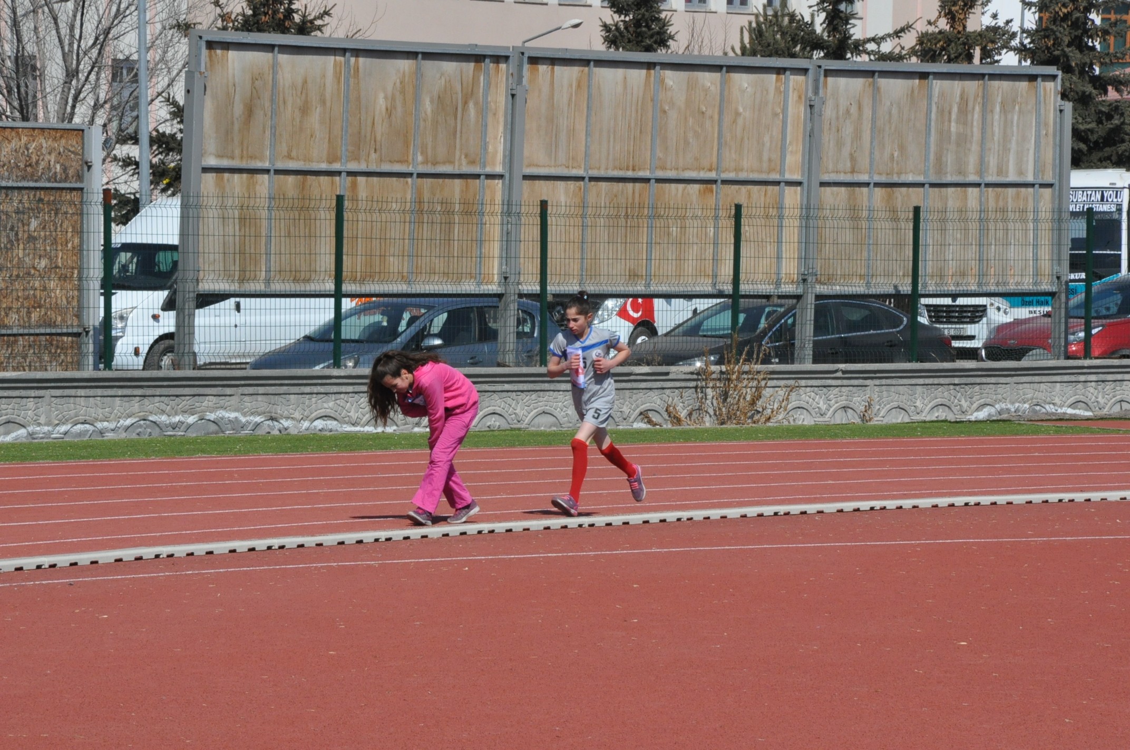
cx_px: 565
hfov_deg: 13.1
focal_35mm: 158
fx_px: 4938
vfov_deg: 8.7
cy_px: 375
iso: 1250
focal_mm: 105
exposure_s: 1/1000
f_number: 16
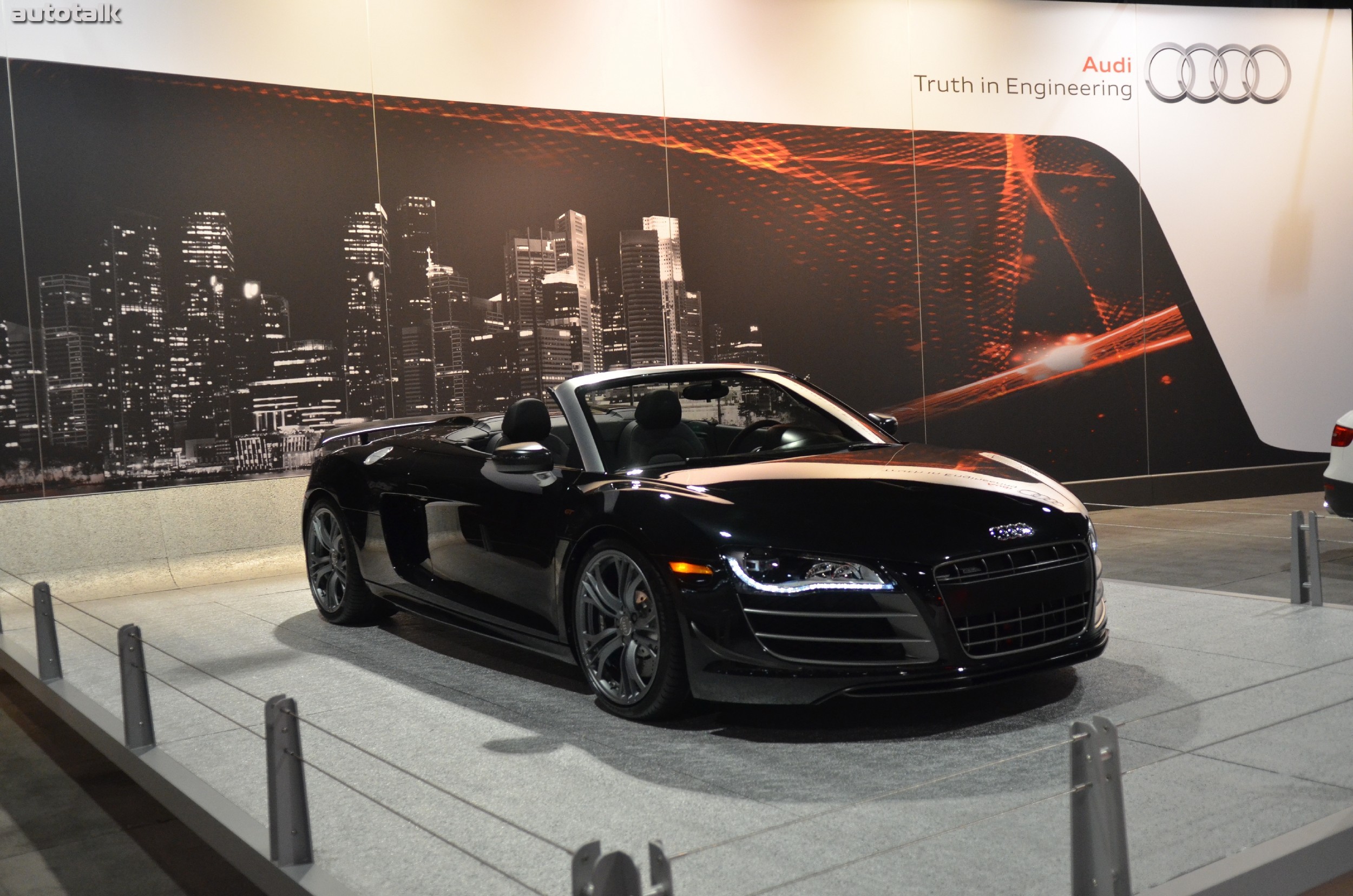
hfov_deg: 53.2
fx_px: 1350
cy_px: 448
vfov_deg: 36.7
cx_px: 676
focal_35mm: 36
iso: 1600
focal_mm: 24
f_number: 2.8
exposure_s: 1/100
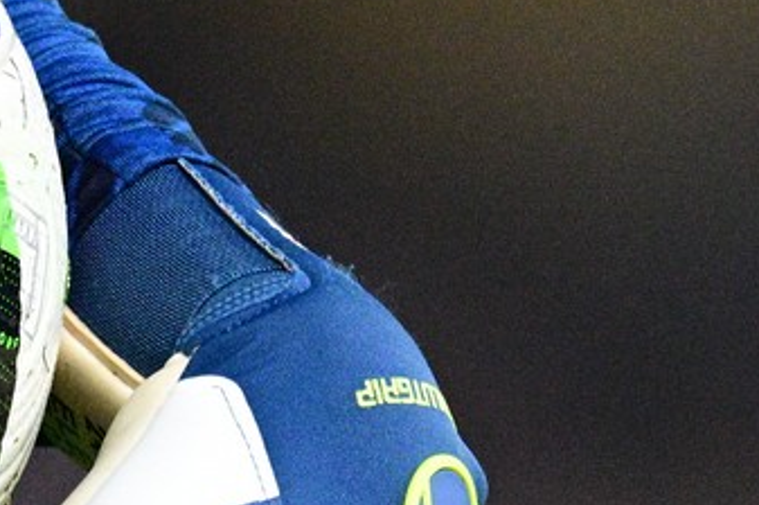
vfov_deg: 0.6
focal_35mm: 2136
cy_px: 366
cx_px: -142
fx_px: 44989
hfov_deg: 1.0
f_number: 4
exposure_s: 1/1000
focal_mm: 600
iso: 3200
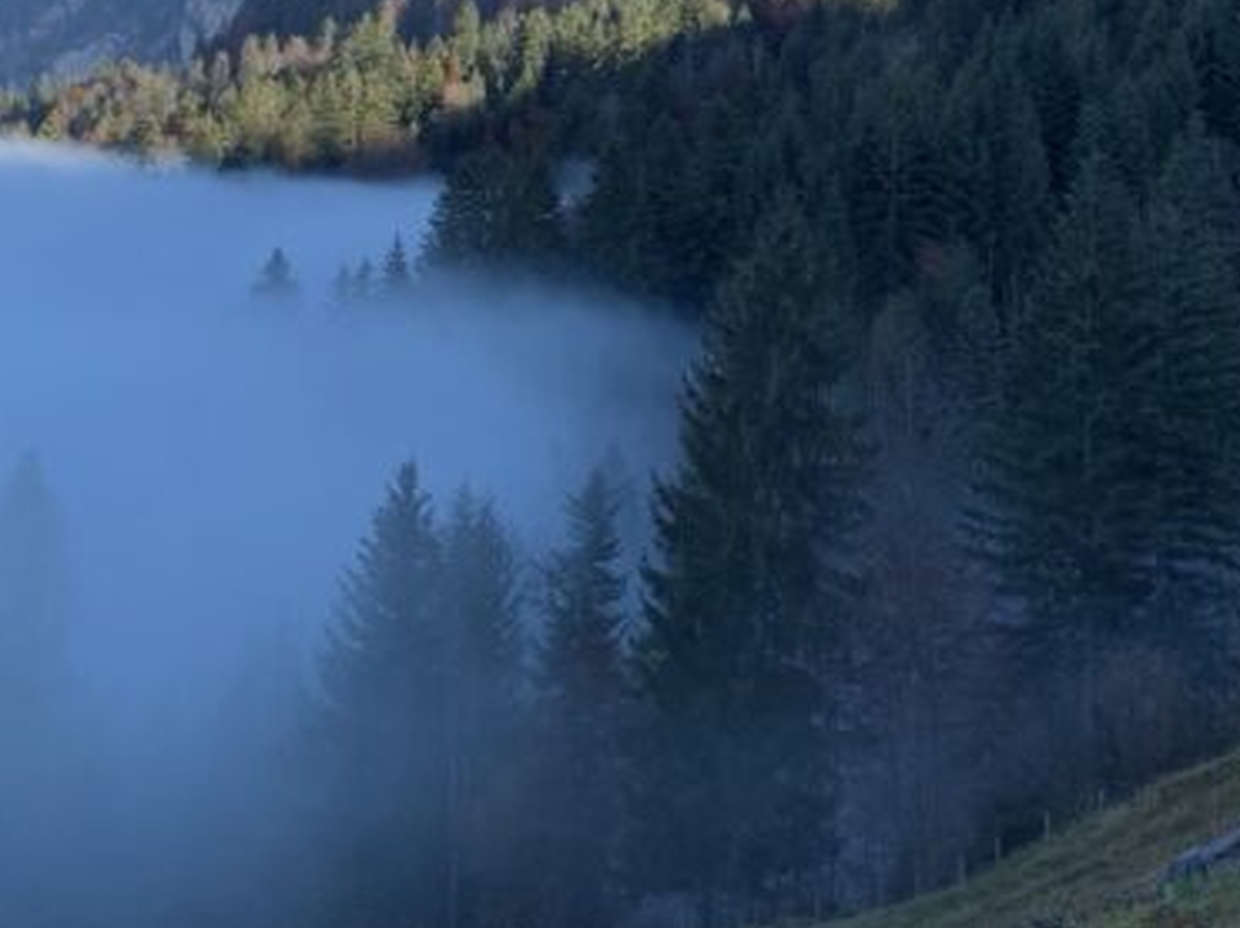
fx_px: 2577
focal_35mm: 72
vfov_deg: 19.4
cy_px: -127
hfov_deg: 26.8
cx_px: 888
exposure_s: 1/928
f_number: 1.8
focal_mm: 4.25
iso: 25
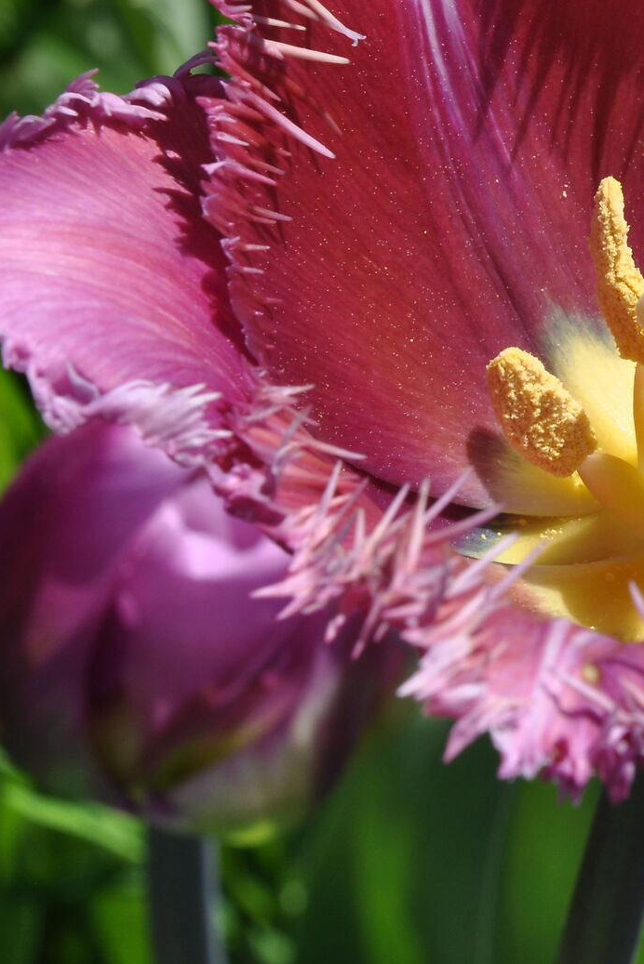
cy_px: 244
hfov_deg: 4.4
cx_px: 761
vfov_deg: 6.6
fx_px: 8366
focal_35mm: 312
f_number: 16
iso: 200
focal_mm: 90
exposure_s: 1/125
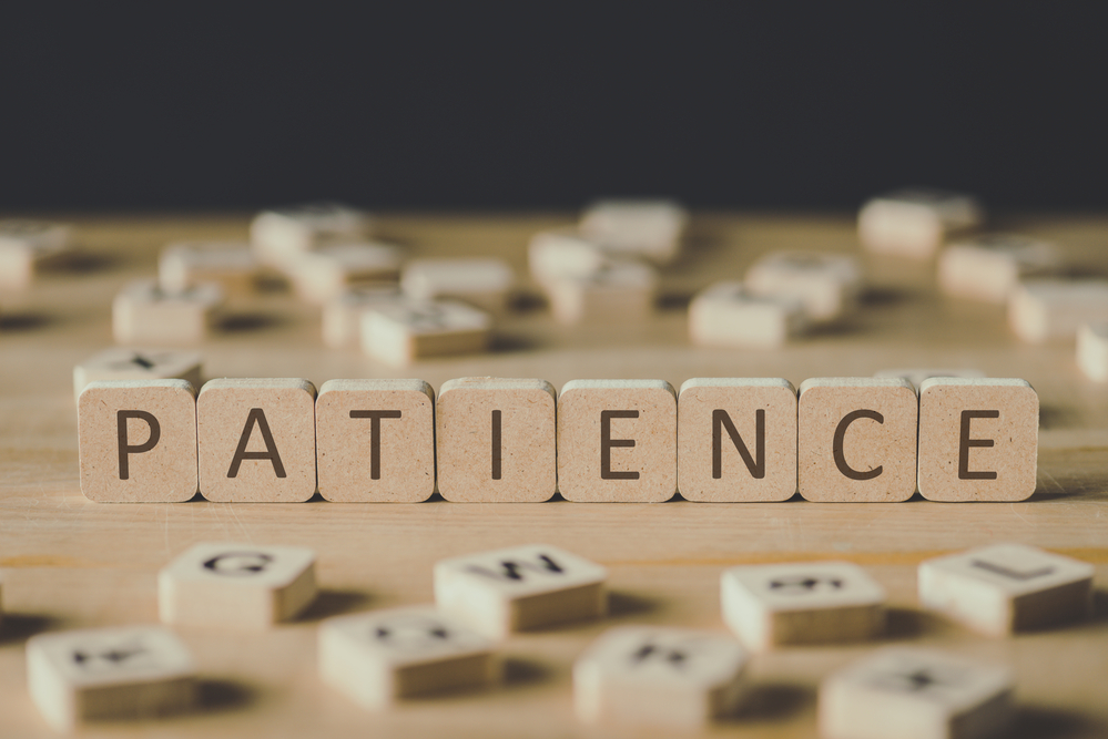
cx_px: 554
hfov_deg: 19.4
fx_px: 3233
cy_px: 370
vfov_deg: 13.1
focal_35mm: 105
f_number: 5
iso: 320
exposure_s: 1/200
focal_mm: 105
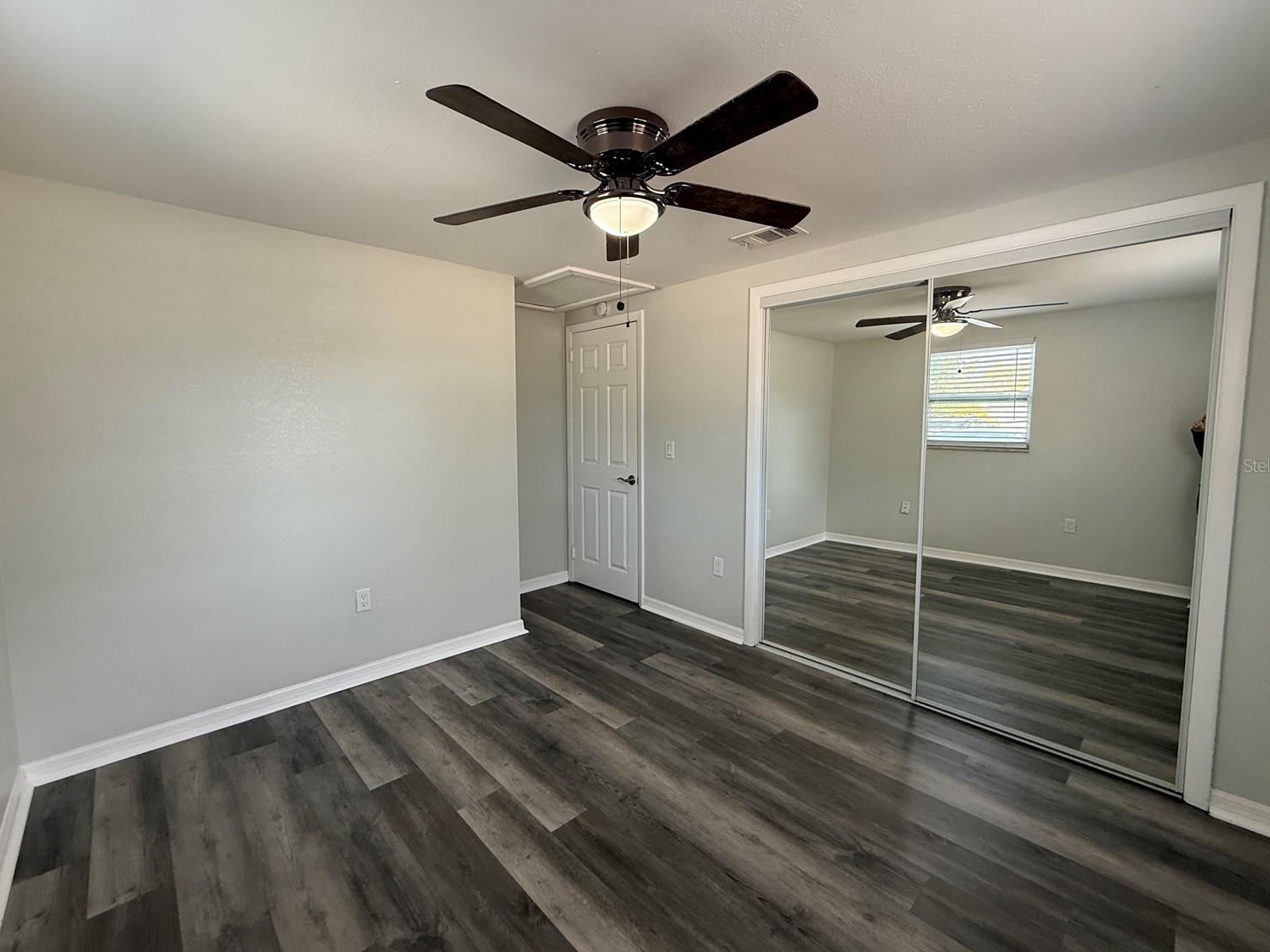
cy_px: 465
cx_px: 643
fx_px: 550
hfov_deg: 98.2
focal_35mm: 15
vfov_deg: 81.7
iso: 160
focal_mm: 2.22
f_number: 2.2
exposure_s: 1/120
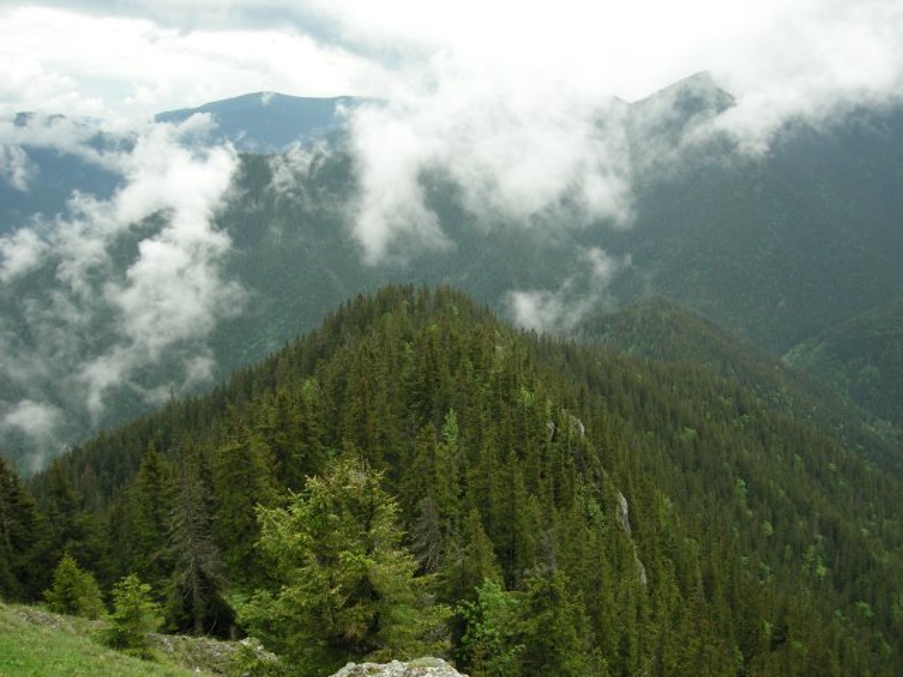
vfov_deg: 39.7
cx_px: 452
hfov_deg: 51.4
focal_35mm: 36
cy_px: 338
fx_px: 939
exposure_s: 1/212
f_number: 4.8
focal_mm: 7.5
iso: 100
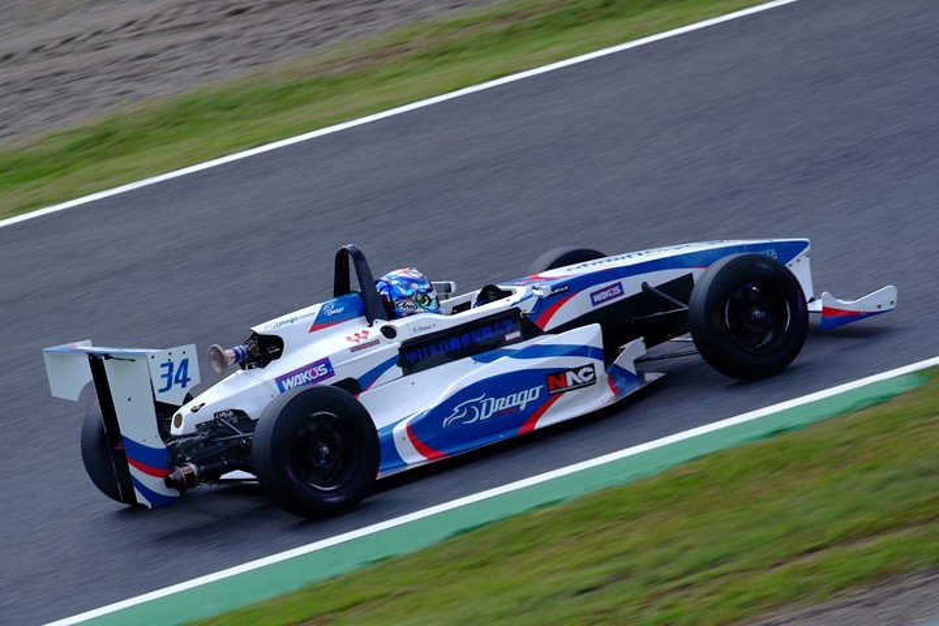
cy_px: 313
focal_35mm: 450
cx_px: 470
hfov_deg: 4.6
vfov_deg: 3.1
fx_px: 11737
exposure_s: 1/500
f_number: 5.6
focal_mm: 300
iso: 100
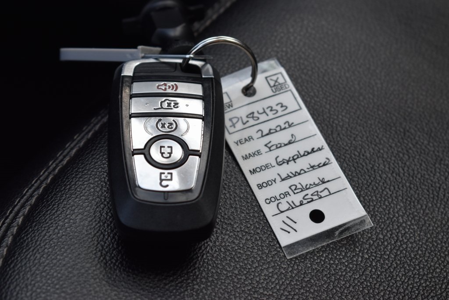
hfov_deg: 24.6
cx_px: 224
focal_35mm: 82
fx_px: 1029
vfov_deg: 16.6
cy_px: 150
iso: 400
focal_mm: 55
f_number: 6.3
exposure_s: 1/125
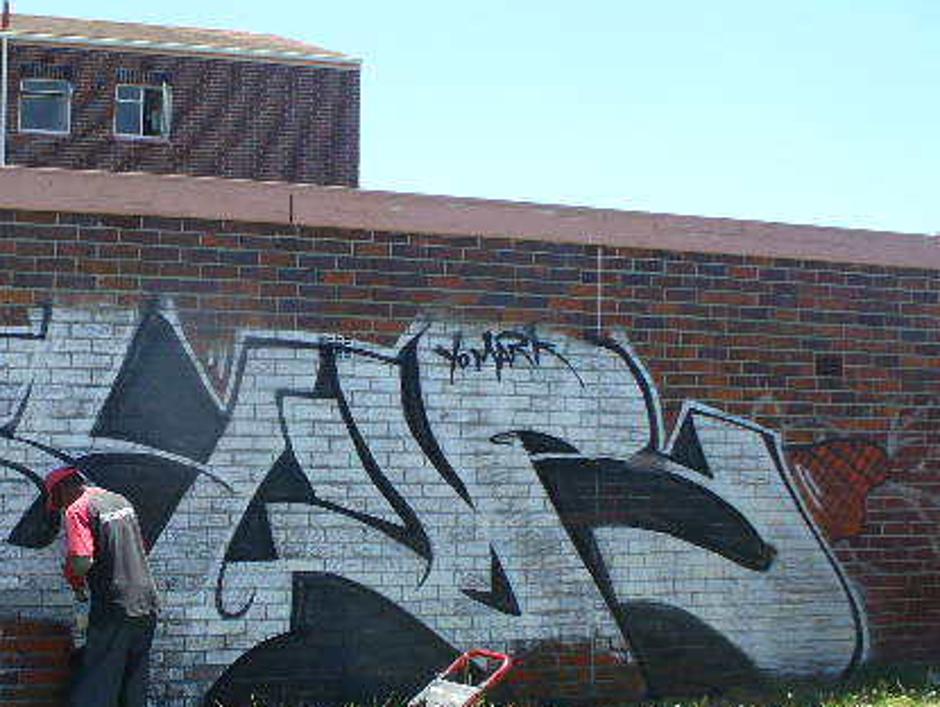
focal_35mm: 57
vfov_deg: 25.6
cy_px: 431
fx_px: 1549
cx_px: 270
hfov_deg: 33.3
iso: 80
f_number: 5.6
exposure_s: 1/160
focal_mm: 6.1
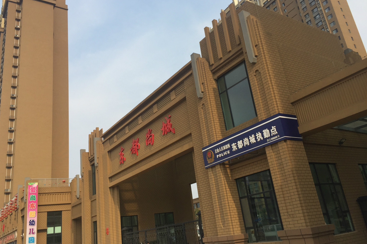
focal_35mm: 31
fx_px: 316
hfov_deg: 60.3
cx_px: 179
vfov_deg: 42.3
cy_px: 115
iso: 32
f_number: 2.2
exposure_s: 1/2083
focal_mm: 4.15
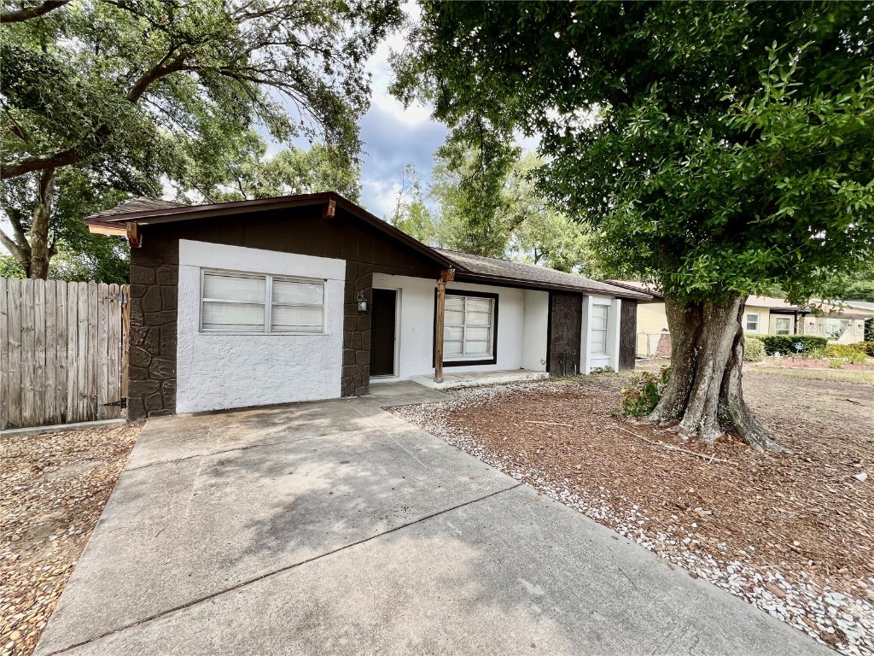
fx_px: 328
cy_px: 328
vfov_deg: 89.9
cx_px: 437
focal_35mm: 13
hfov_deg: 106.2
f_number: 1.8
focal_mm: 1.57
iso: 32
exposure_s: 1/282
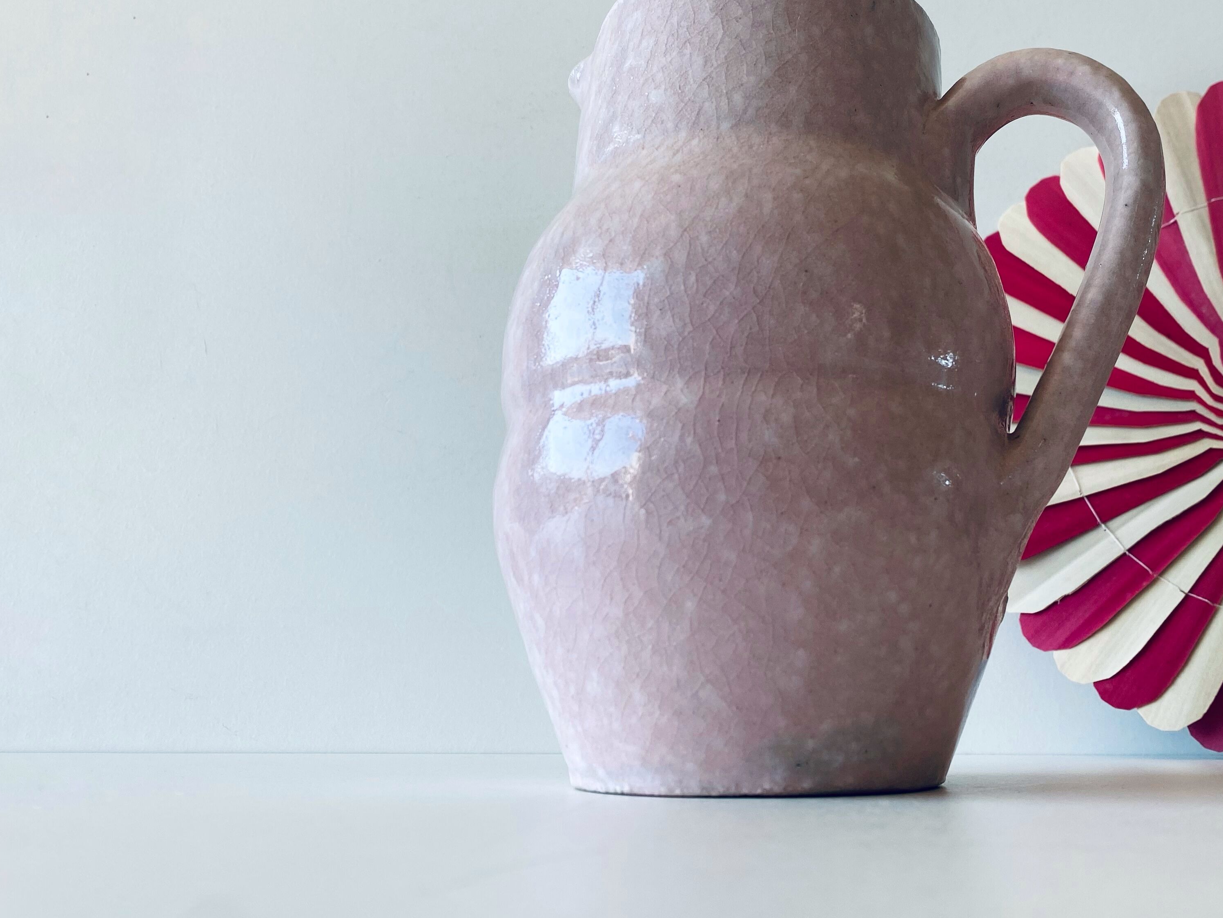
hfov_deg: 51.7
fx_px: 1237
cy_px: 368
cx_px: 811
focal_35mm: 35
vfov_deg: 40.5
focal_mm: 4.25
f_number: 1.8
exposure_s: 1/175
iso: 32
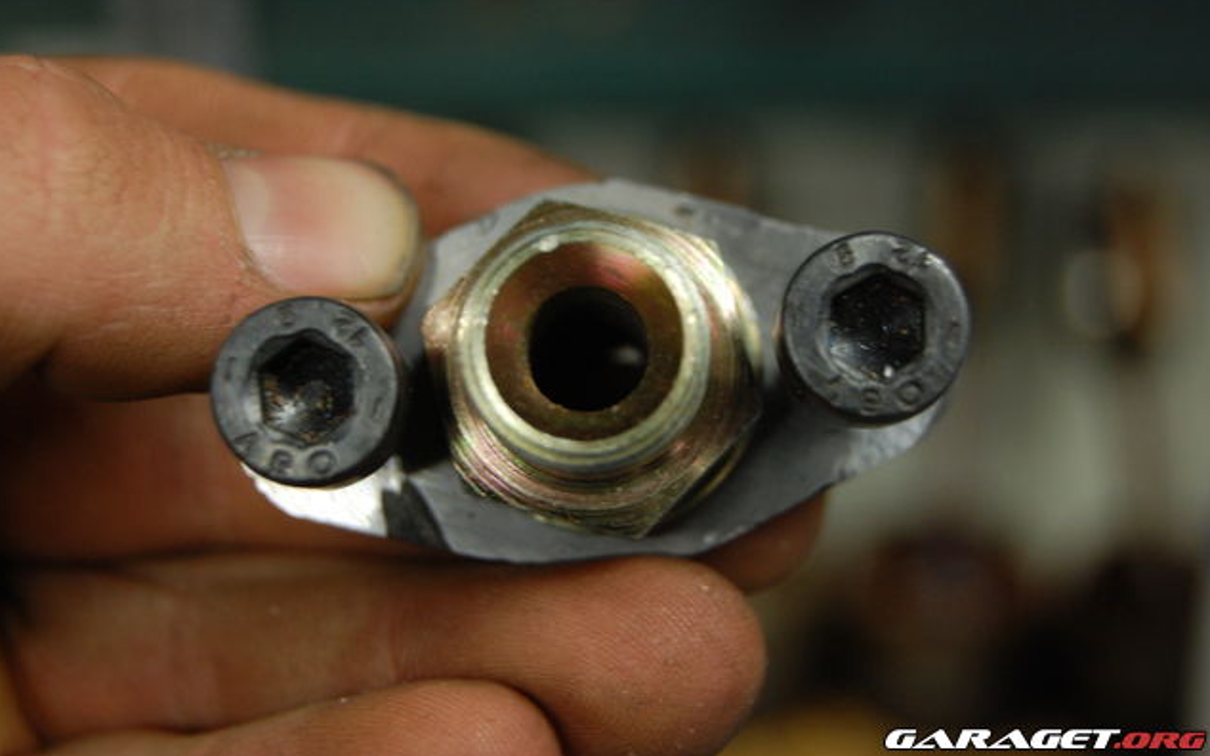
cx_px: 601
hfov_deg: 27.9
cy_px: 351
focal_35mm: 74
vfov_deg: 17.6
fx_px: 2440
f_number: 5.6
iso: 800
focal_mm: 48
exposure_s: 1/25
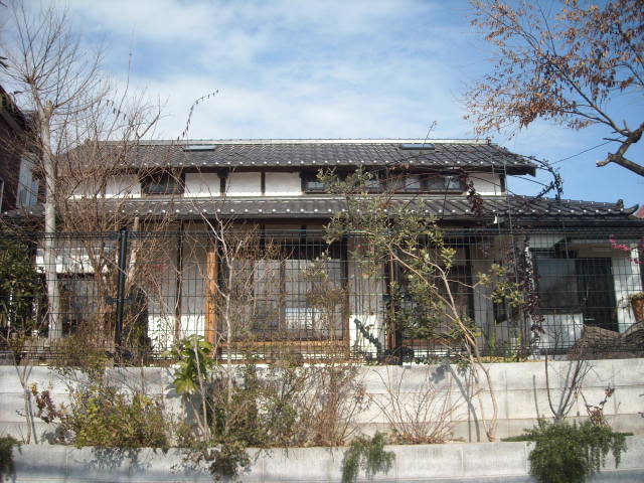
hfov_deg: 52.6
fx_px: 651
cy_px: 242
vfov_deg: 40.7
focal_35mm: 35
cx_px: 322
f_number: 5.6
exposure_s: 1/250
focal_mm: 5.7
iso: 64
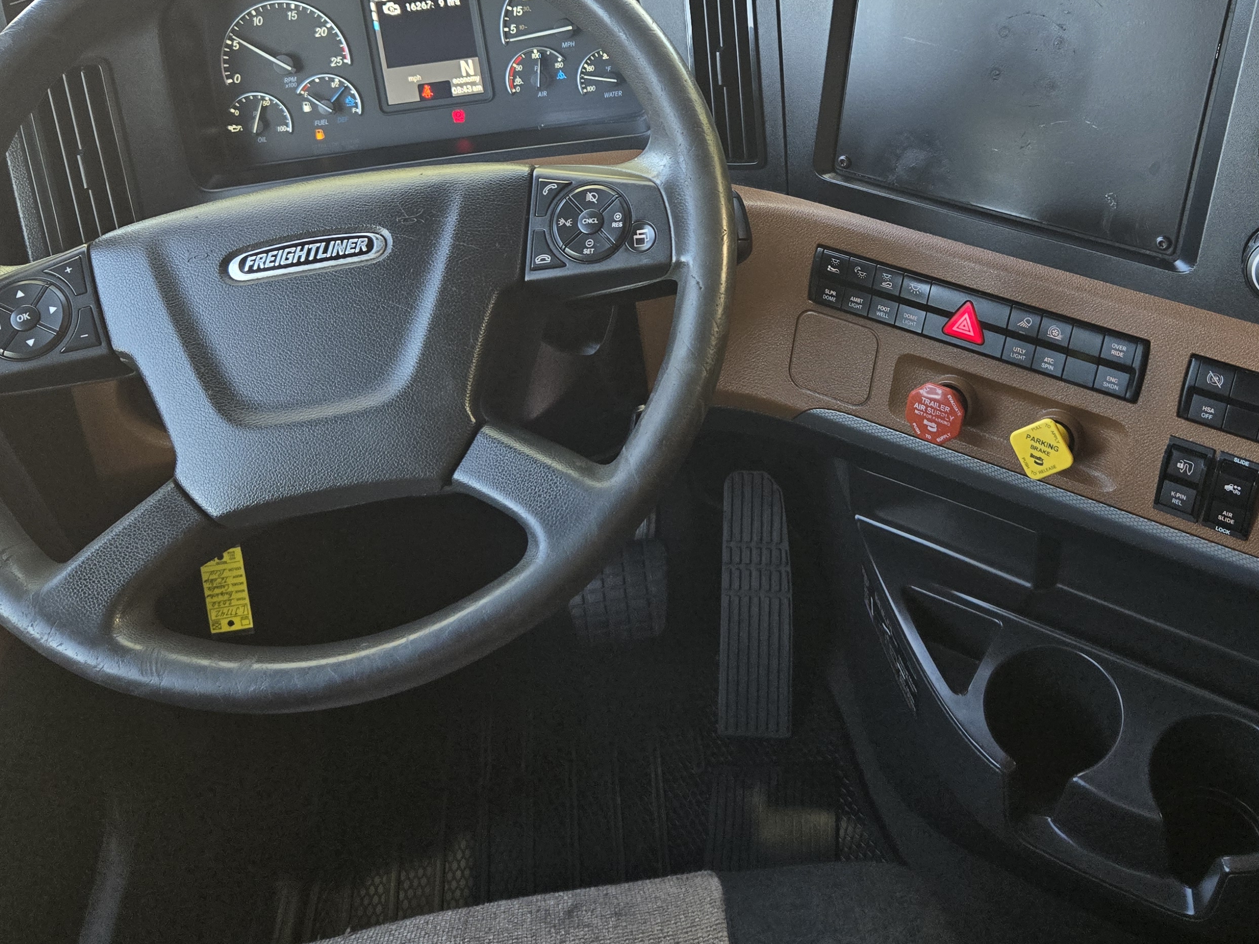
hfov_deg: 49.8
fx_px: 1346
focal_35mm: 37
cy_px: 203
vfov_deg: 37.4
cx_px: 762
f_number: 1.8
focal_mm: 5.4
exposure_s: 1/120
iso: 200
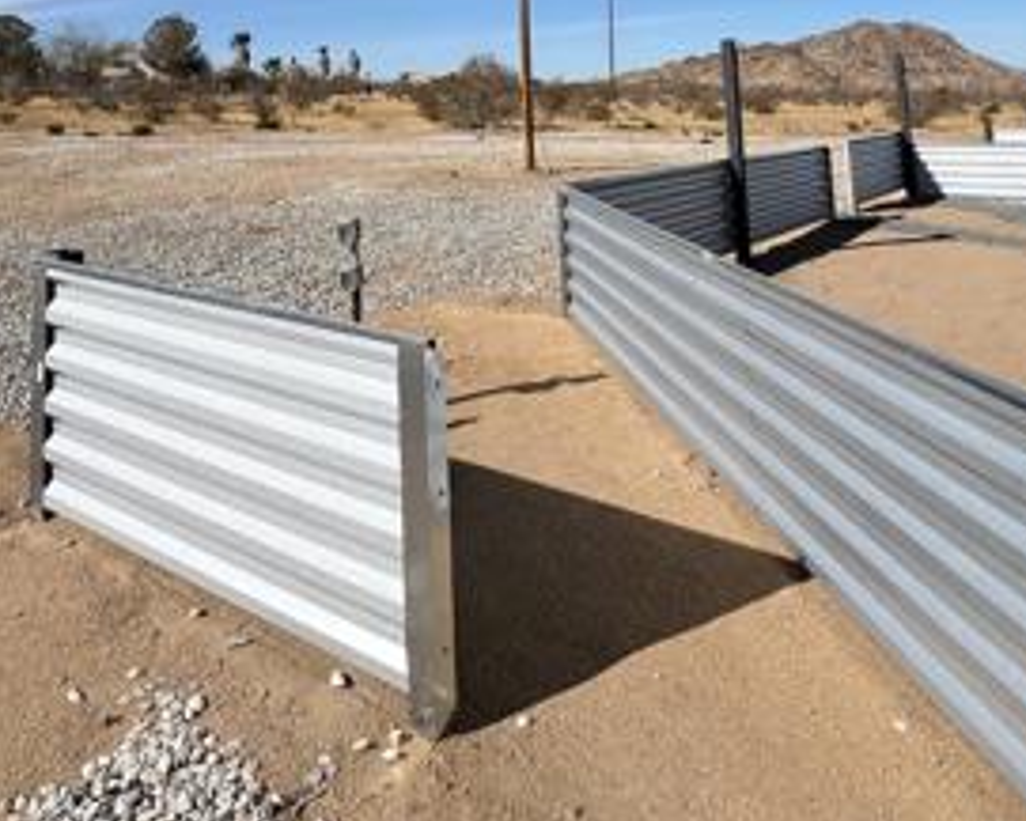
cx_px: 416
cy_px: -19
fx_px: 911
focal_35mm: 30
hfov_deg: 58.3
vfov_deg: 41.5
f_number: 1.8
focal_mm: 1.57
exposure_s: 1/3311
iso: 32
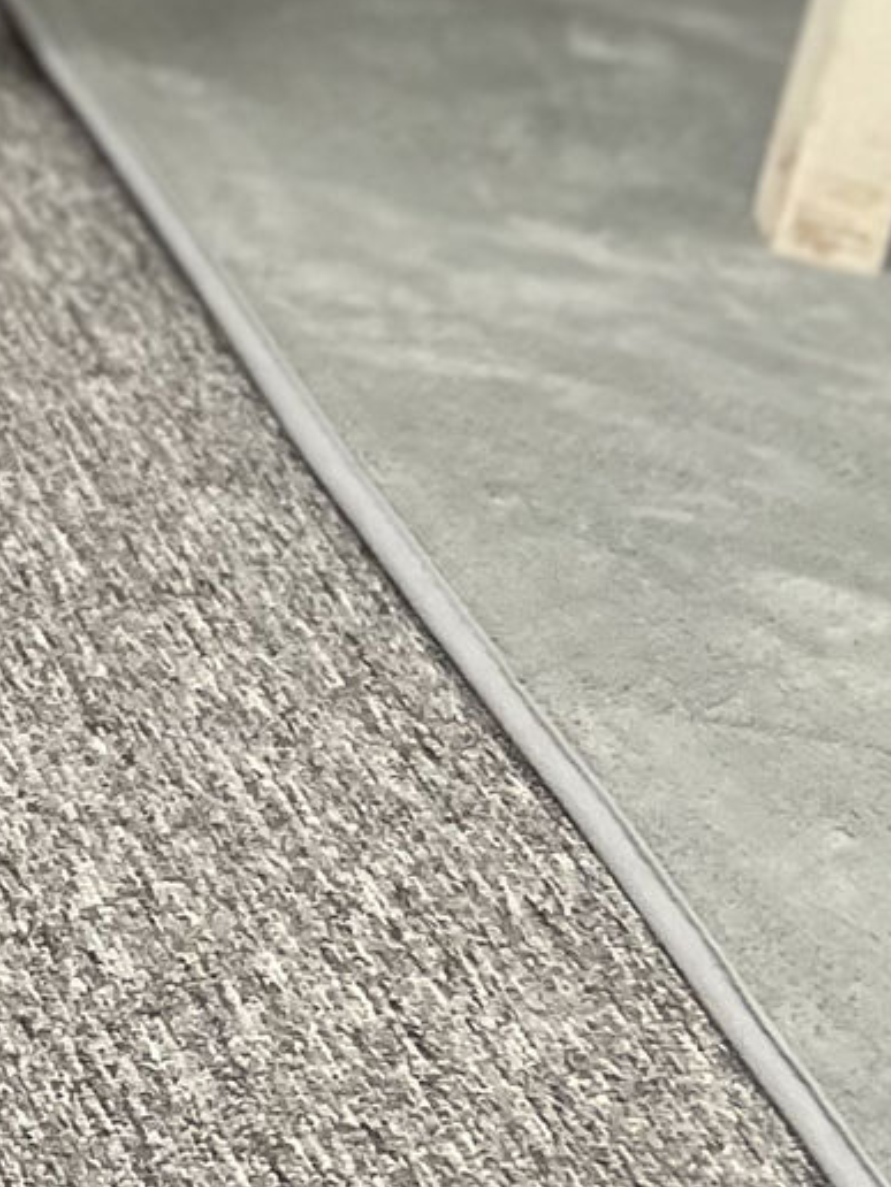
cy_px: -727
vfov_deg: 14.8
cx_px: -1163
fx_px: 4153
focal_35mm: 121
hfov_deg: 10.7
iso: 125
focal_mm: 5.7
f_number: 1.5
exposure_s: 1/60
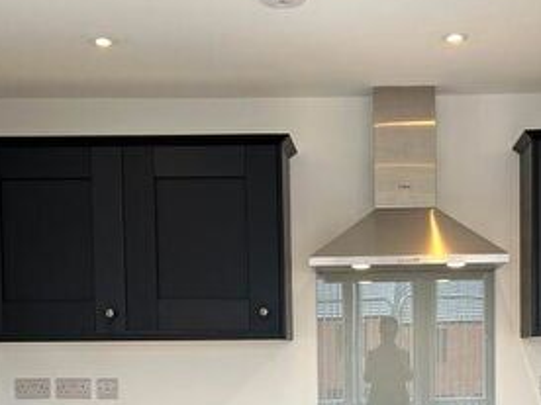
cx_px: 359
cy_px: 390
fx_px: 1031
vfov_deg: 21.6
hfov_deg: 29.2
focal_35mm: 66
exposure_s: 1/121
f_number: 1.5
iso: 64
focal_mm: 5.7
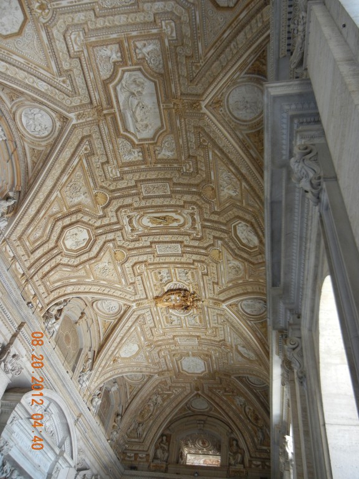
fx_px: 415
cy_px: 240
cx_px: 180
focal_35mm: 30
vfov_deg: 60.0
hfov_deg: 46.8
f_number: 3.5
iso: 292
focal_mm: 5.4
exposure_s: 1/49.3
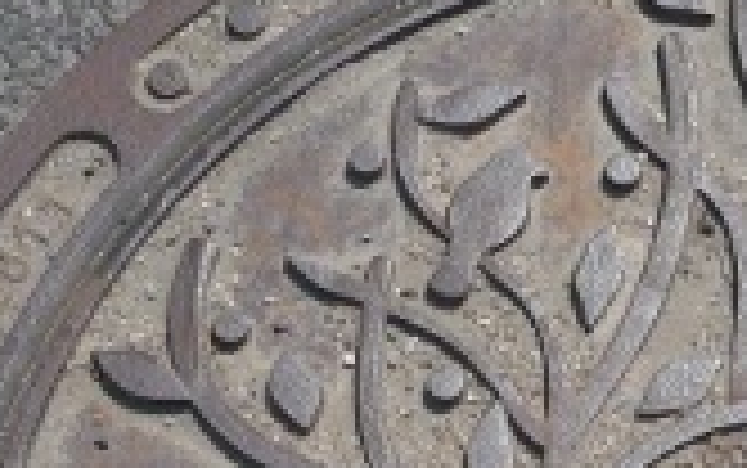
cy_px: 713
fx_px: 2282
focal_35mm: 112
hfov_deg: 18.0
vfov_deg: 11.2
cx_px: 788
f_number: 8
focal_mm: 5.8
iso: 100
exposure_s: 1/320
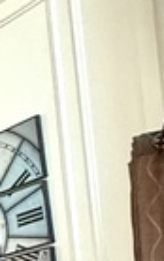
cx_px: -528
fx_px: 822
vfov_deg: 16.6
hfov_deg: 7.4
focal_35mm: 115
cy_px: 385
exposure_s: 1/87
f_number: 2.2
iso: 320
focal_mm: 2.22
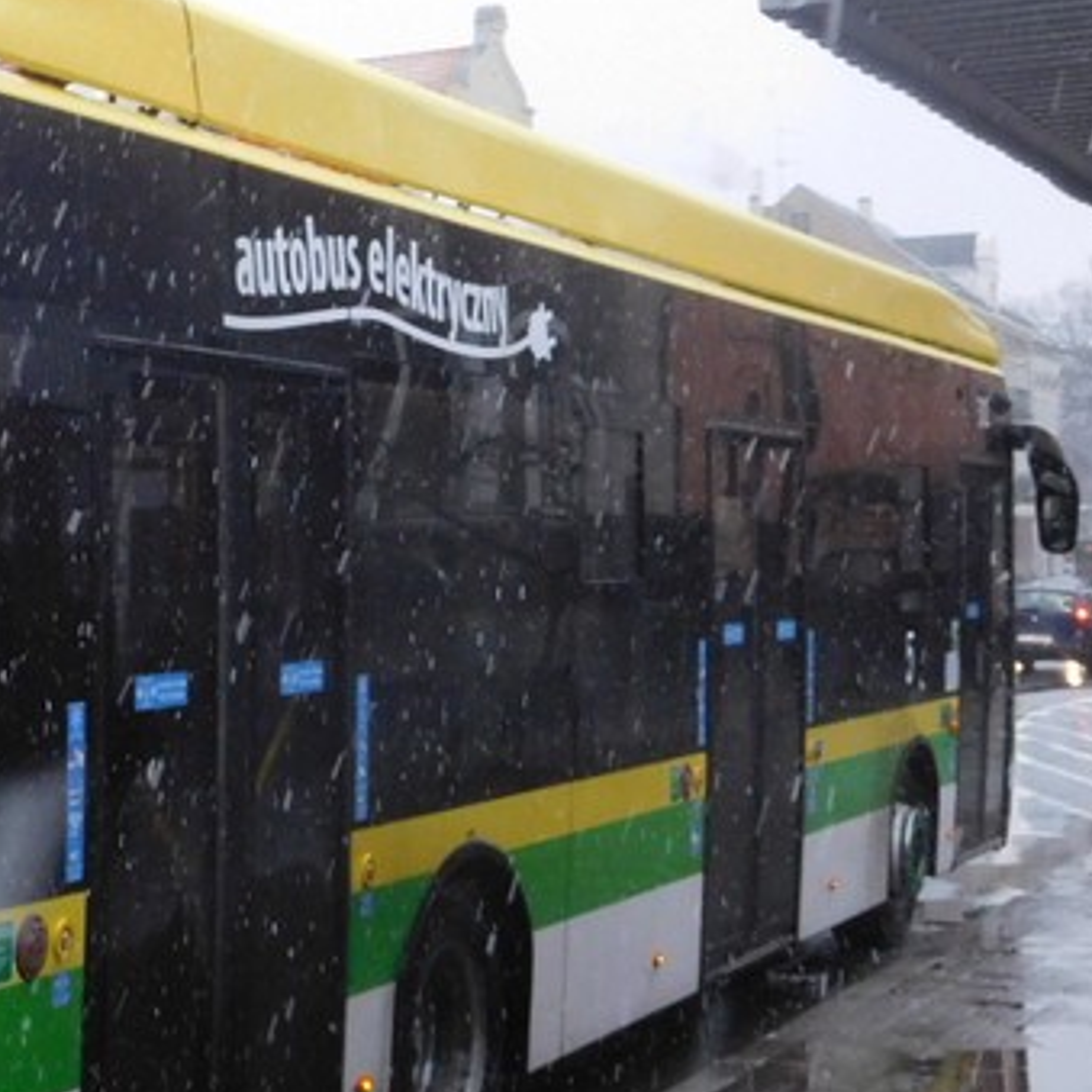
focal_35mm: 75
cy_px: 498
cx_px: -116
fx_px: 2677
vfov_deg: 23.1
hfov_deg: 21.8
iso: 400
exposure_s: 1/200
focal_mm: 5.7
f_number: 3.6
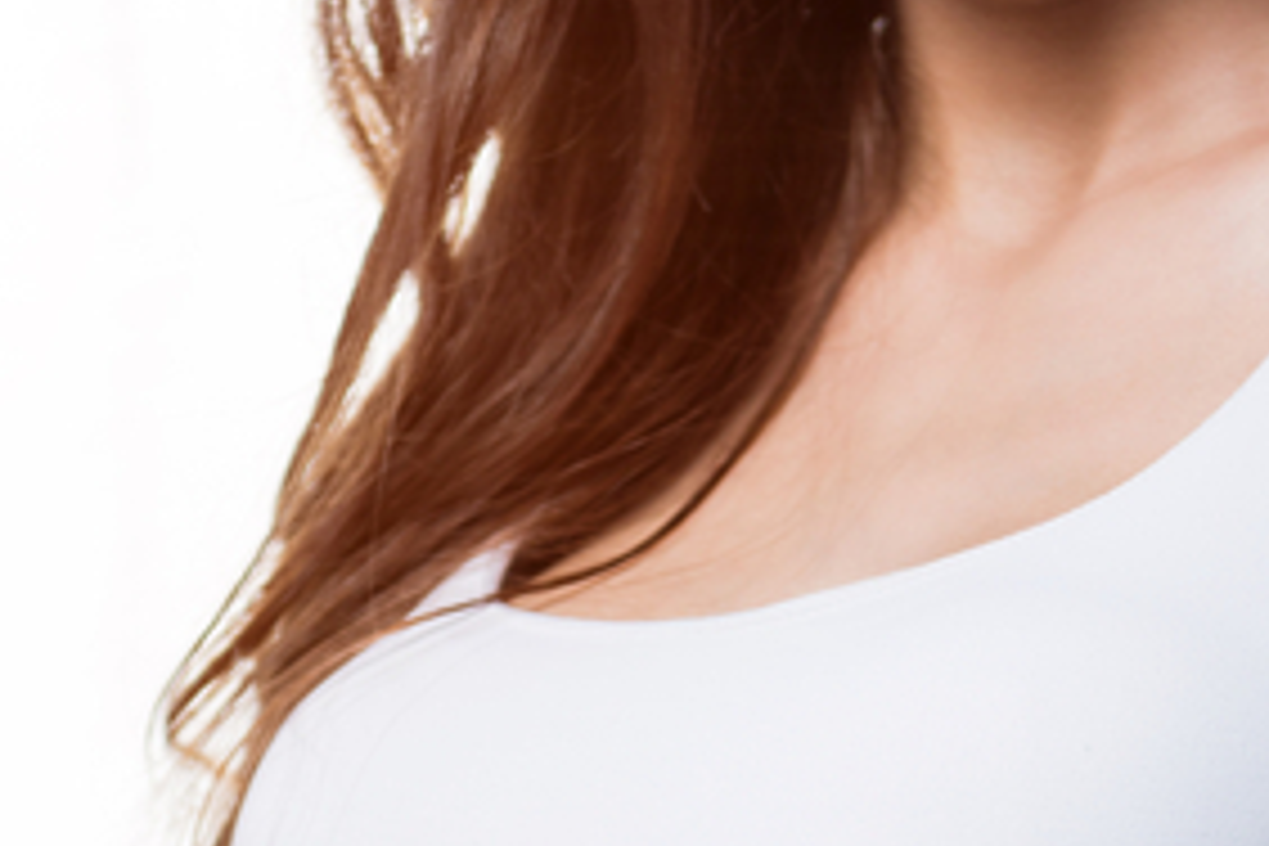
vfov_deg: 5.5
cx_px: 542
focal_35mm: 248
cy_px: 1451
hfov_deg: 8.3
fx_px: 8741
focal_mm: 70
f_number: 4
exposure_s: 1/200
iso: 100
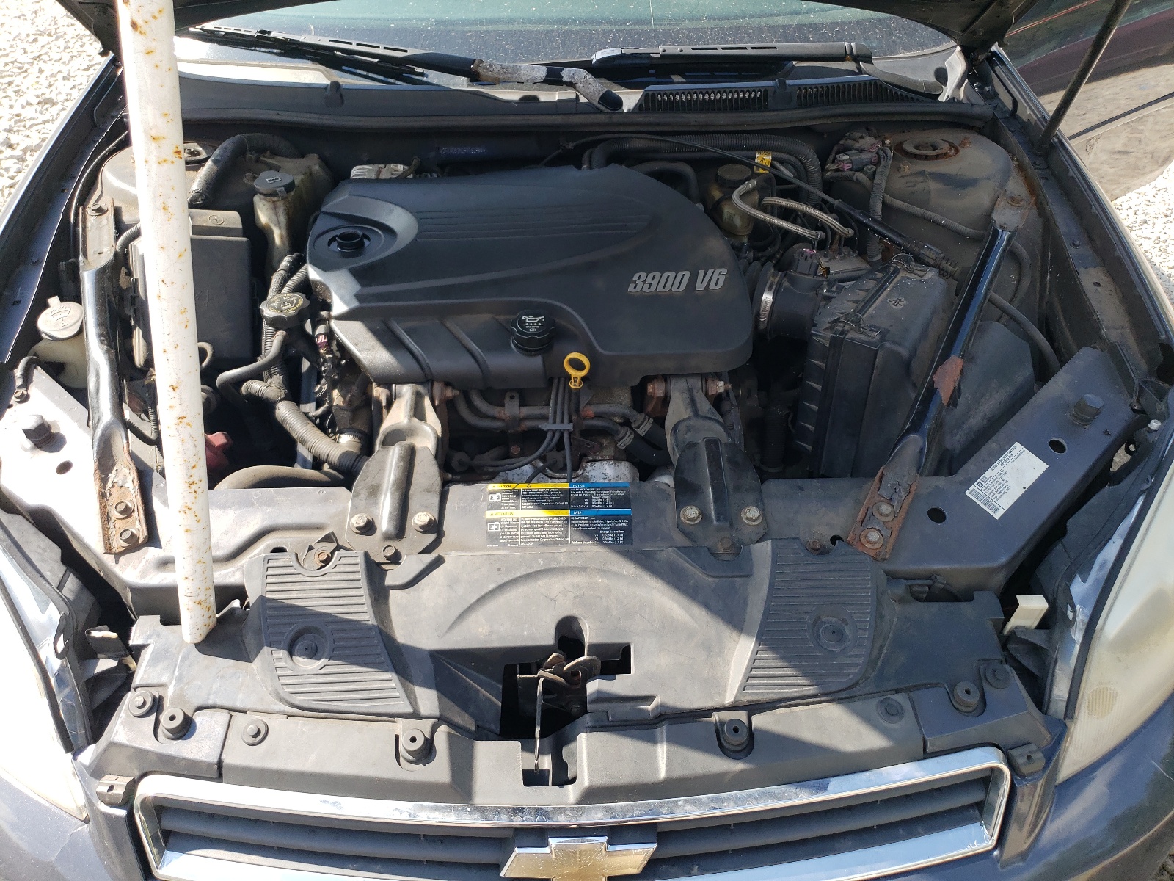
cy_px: 440
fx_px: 882
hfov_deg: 67.3
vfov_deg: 53.1
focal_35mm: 26
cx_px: 587
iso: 50
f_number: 1.5
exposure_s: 1/769
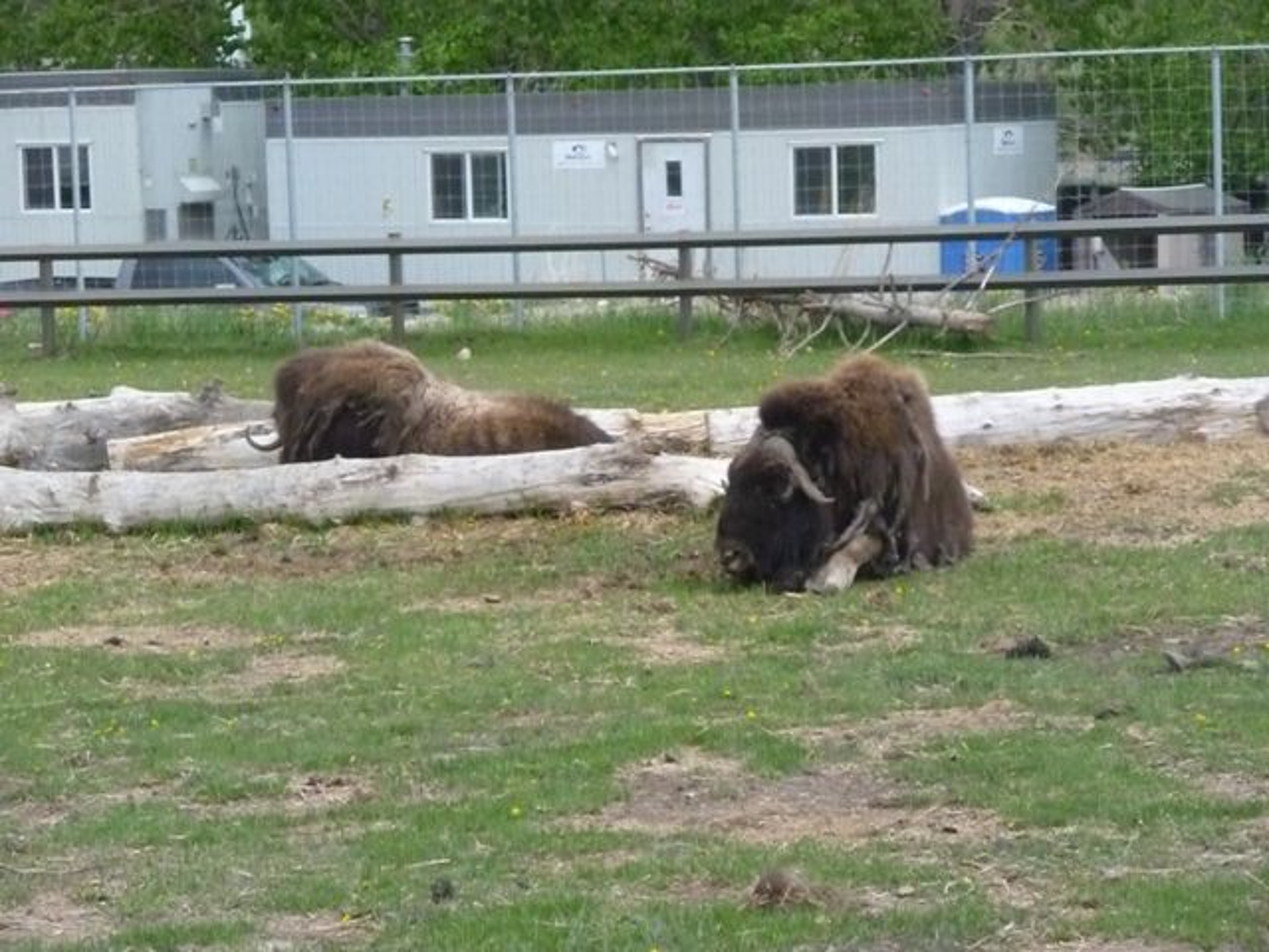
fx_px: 4766
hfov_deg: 15.2
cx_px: 634
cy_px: 476
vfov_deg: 11.4
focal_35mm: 130
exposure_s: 1/320
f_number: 16
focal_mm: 23.3
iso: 1600
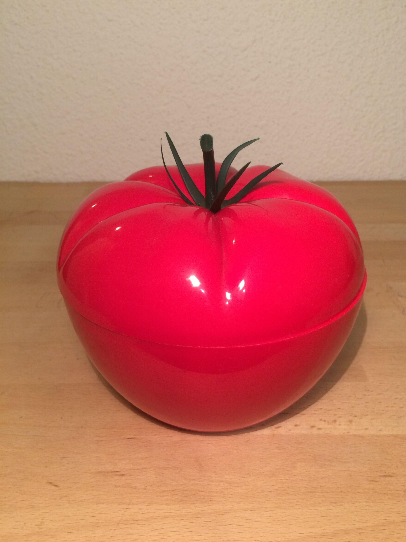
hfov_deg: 46.8
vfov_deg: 60.0
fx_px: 469
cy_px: 265
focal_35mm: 30
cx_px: 210
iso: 200
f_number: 2.2
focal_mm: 4.15
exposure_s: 1/33
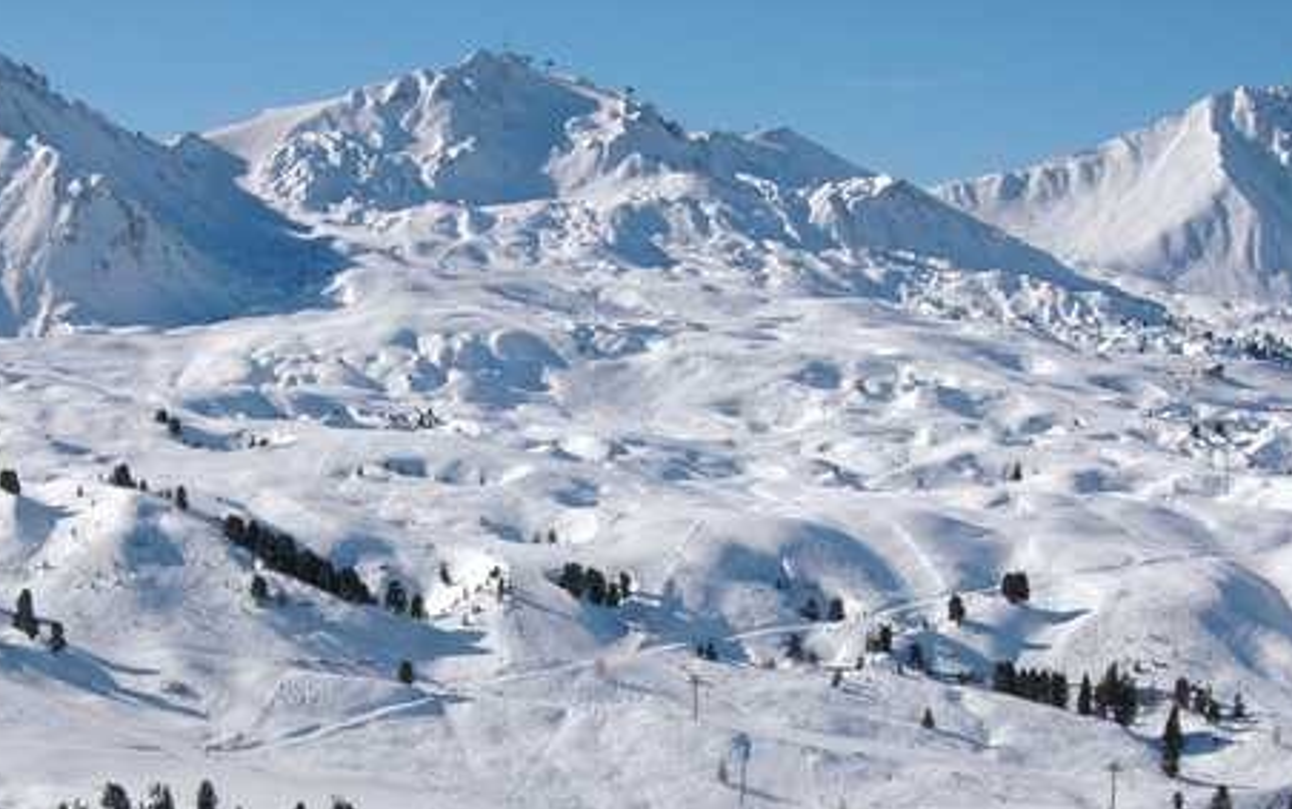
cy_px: 660
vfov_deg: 17.0
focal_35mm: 76
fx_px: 2677
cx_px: 523
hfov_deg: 27.1
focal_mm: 30
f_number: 13
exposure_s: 1/400
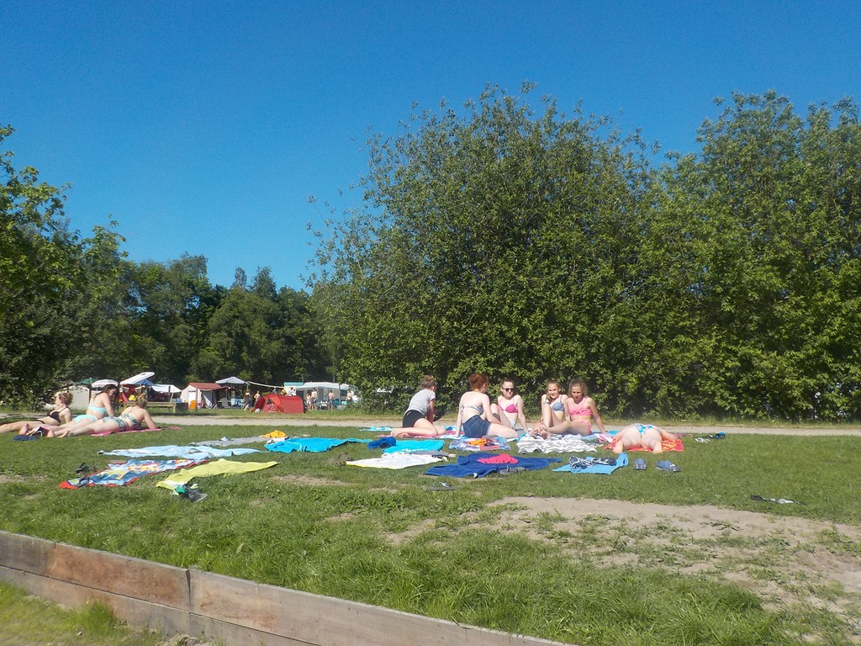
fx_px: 746
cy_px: 323
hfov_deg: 60.0
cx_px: 430
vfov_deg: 46.8
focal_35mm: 30
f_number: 3.3
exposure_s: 1/1250
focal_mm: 4.1
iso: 125
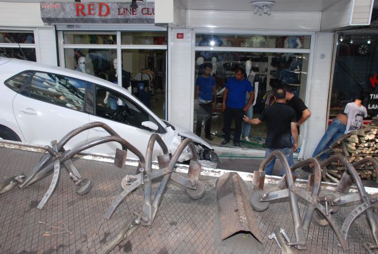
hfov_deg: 61.8
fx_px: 316
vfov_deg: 43.8
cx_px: 189
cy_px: 127
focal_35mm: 30
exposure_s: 1/200
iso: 1000
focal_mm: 20
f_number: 10
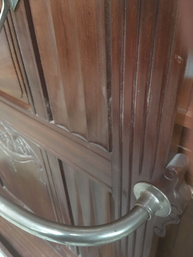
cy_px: 128
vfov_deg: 61.7
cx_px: 96
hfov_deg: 48.2
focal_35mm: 29
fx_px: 216
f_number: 2.2
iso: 500
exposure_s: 1/17
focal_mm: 4.15
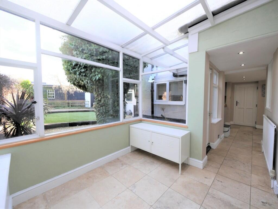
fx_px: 112
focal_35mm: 14
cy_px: 104
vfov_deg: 85.7
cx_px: 139
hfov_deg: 102.0
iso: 200
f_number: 4
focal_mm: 7
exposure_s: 1/125
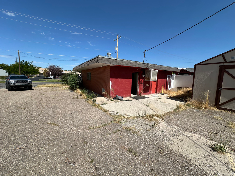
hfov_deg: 102.1
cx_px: 118
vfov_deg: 85.7
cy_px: 88
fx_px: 95
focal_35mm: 14
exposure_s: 1/2564
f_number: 2.2
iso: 50
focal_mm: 2.22
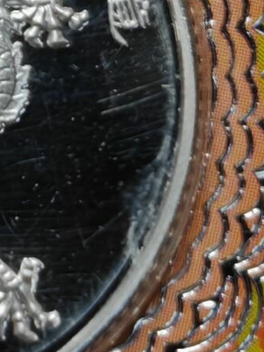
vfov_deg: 5.2
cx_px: -126
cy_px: 71
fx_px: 3844
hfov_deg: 3.9
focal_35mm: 378
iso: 50
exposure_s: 1/110
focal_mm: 7.62
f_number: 1.6
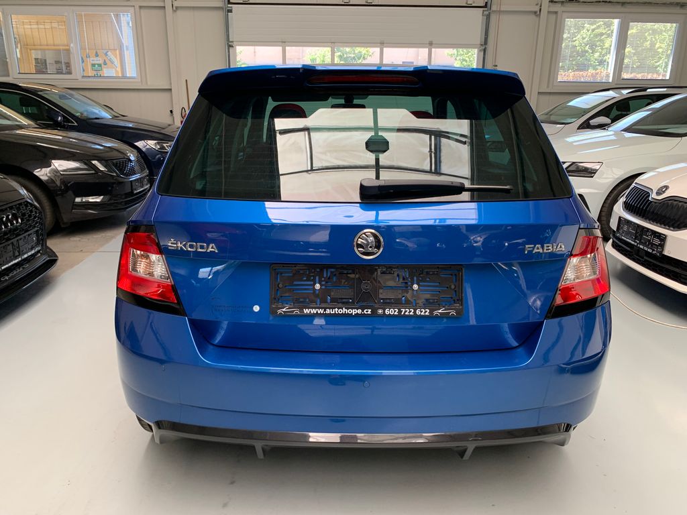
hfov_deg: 67.3
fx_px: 516
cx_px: 344
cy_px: 258
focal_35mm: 26
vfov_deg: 53.1
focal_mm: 4.25
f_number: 1.8
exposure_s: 1/121
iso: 80
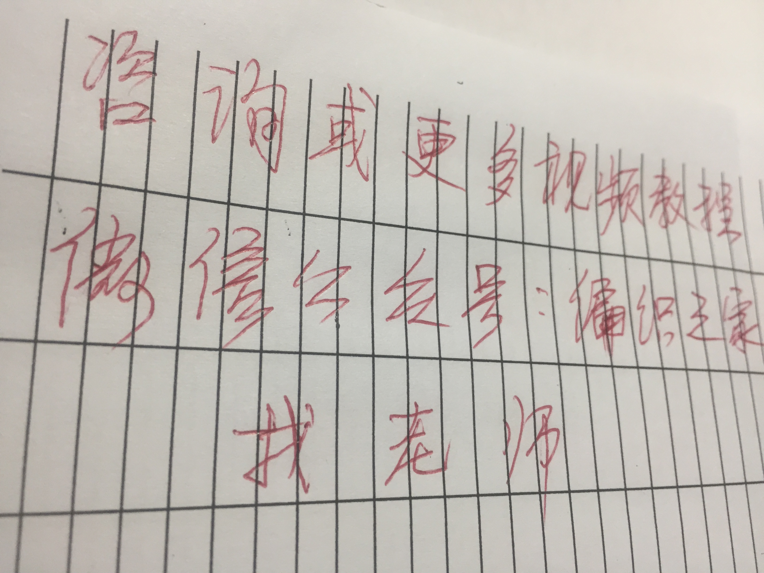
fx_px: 640
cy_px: 286
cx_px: 382
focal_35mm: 29
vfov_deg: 48.2
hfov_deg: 61.7
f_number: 2.2
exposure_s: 1/33
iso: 50
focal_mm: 4.15
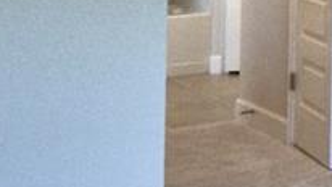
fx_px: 1074
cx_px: 886
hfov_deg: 12.2
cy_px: -155
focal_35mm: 122
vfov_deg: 9.4
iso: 360
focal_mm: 10
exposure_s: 1/125
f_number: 4.5
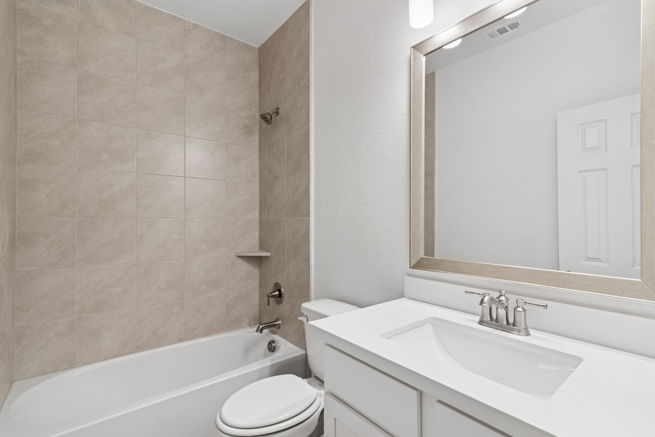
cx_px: 328
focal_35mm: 16
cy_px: 218
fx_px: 291
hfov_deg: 96.7
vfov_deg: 73.8
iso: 100
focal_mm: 16
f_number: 9
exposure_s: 1/6
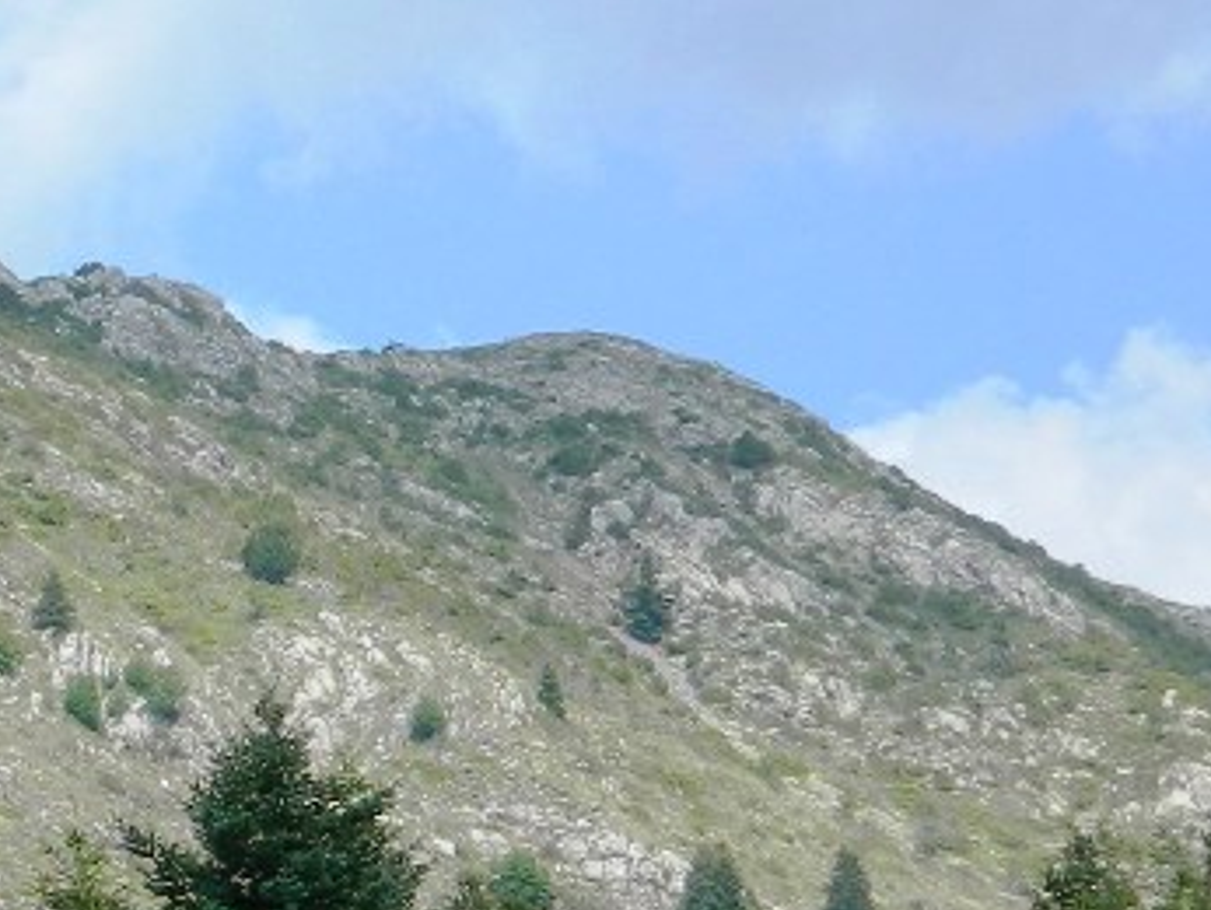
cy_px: 590
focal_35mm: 264
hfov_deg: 7.3
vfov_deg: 5.6
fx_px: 9242
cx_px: -1029
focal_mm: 12.6
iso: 80
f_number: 4
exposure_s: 1/400
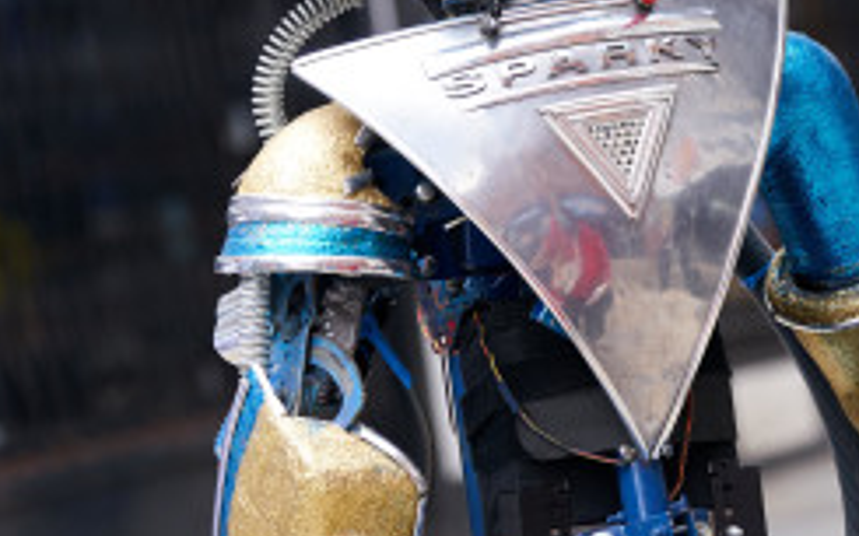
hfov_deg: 6.3
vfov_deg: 4.0
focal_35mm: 330
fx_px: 7724
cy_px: 184
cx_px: 973
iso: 400
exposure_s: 1/640
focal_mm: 115
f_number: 4
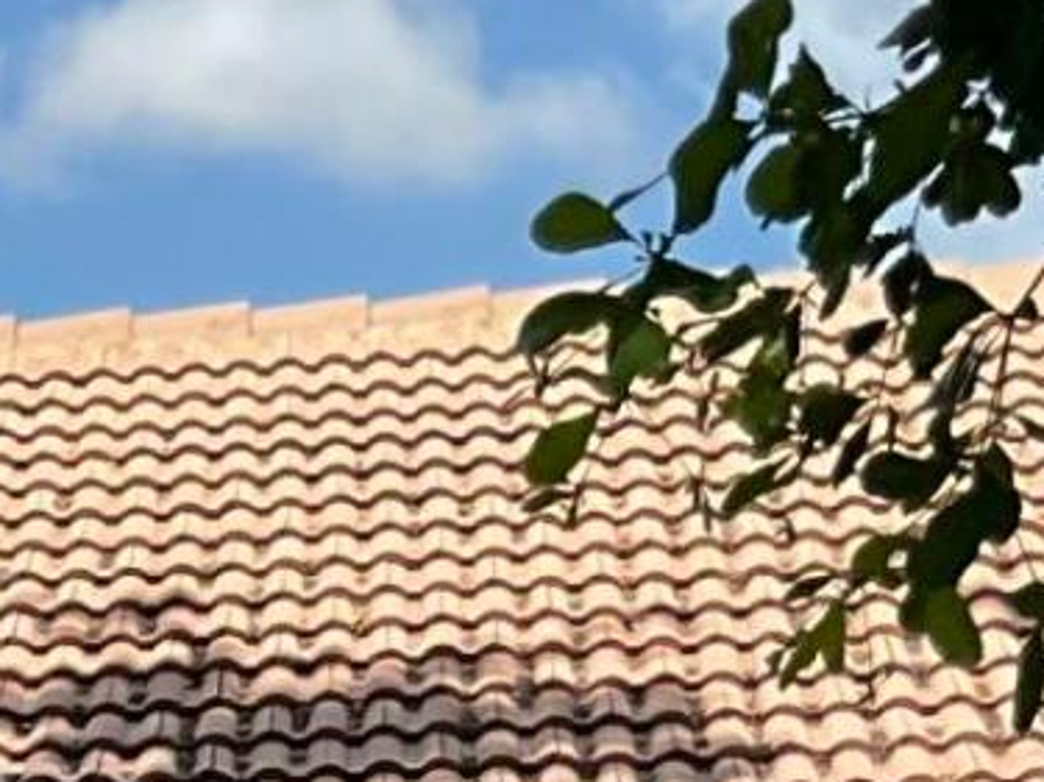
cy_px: 2580
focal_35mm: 223
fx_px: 6723
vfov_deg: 6.0
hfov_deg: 8.7
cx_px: -451
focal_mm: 3
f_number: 1.8
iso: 16
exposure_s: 1/1984
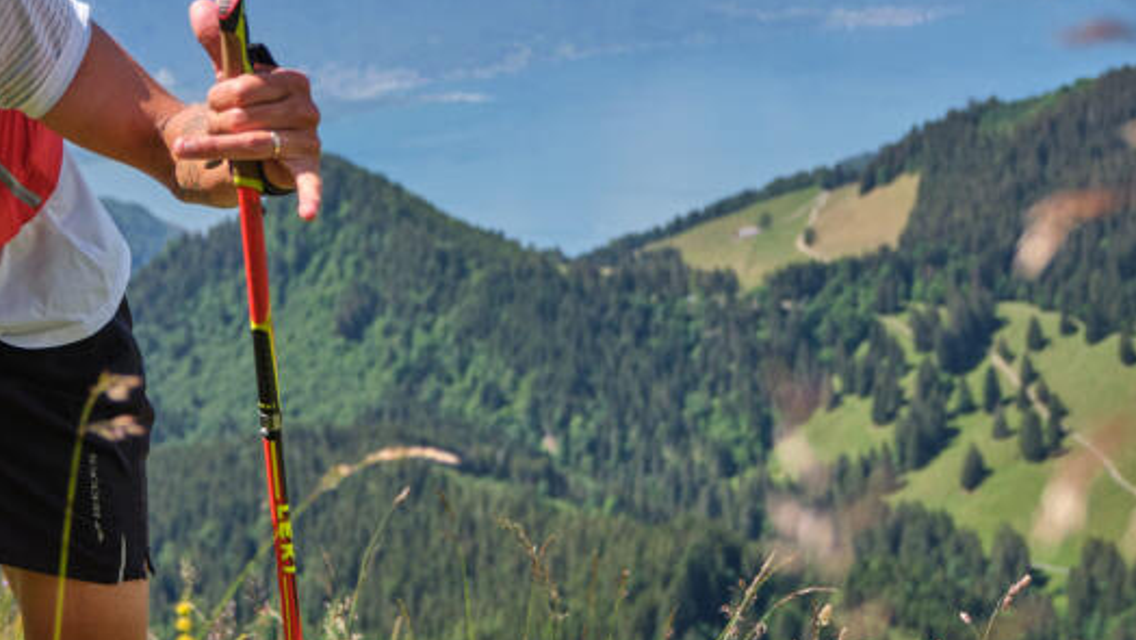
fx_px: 2109
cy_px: -33
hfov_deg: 28.5
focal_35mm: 70
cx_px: 36
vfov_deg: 16.8
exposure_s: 1/2000
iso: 160
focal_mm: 21.3
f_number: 2.8
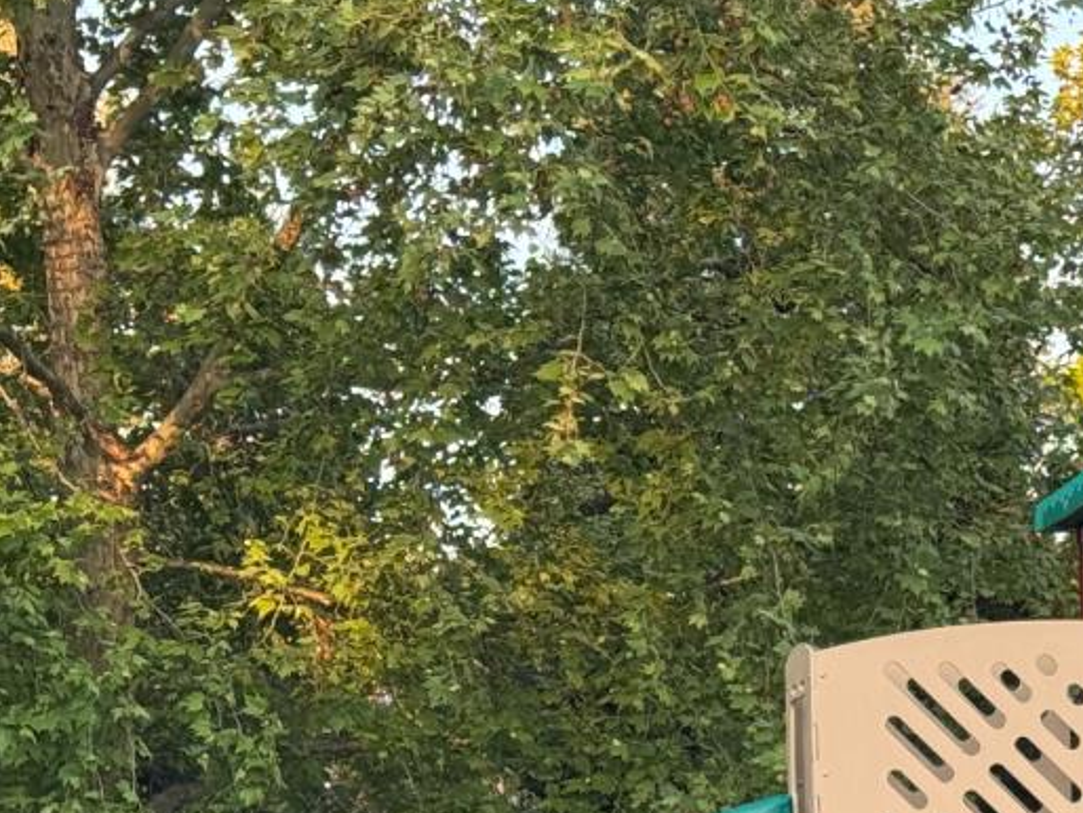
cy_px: 1035
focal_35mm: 140
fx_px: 4382
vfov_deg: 10.4
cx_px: 1578
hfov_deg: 13.4
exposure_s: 1/170
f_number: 1.78
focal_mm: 6.76
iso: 64
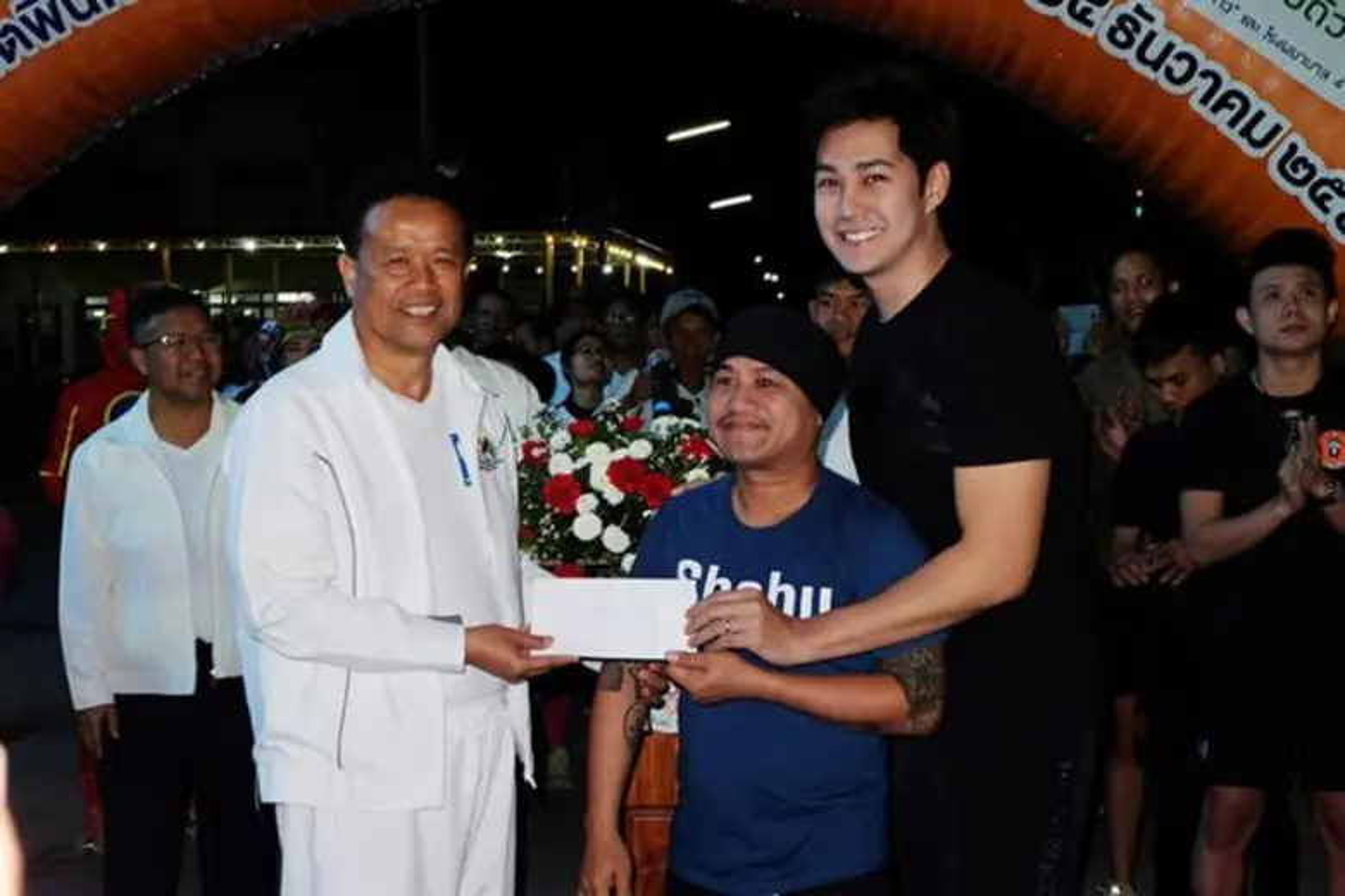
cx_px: 672
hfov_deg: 37.5
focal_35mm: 53
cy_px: 448
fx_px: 1980
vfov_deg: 25.5
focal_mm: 35.5
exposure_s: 1/30
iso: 800
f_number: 5.6
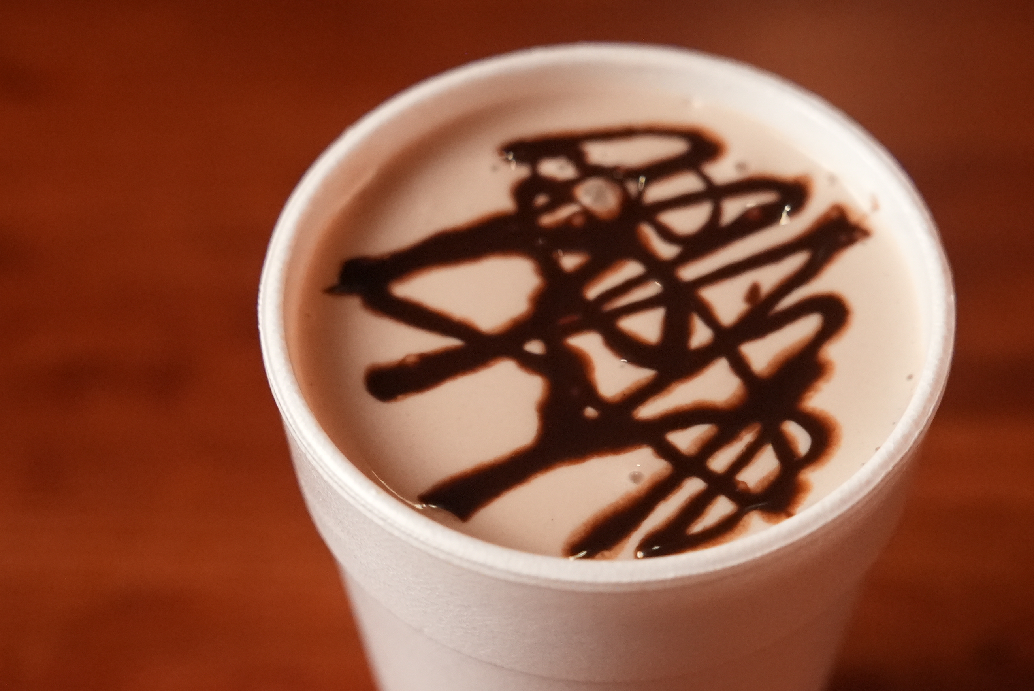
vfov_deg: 16.6
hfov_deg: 24.8
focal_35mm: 82
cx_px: 589
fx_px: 2346
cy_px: 536
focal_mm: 50.4
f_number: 4
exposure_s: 1/200
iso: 12800
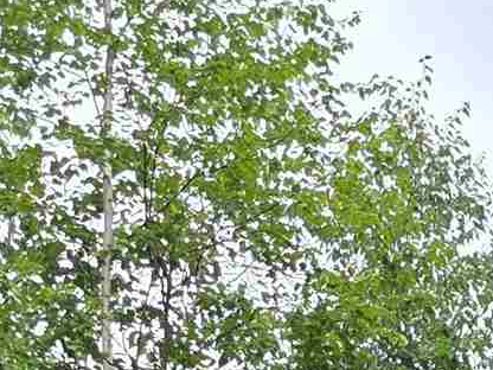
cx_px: 587
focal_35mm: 170
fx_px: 2421
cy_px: 1363
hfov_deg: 11.4
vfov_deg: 7.1
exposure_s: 1/359
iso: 32
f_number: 1.7
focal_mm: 6.3
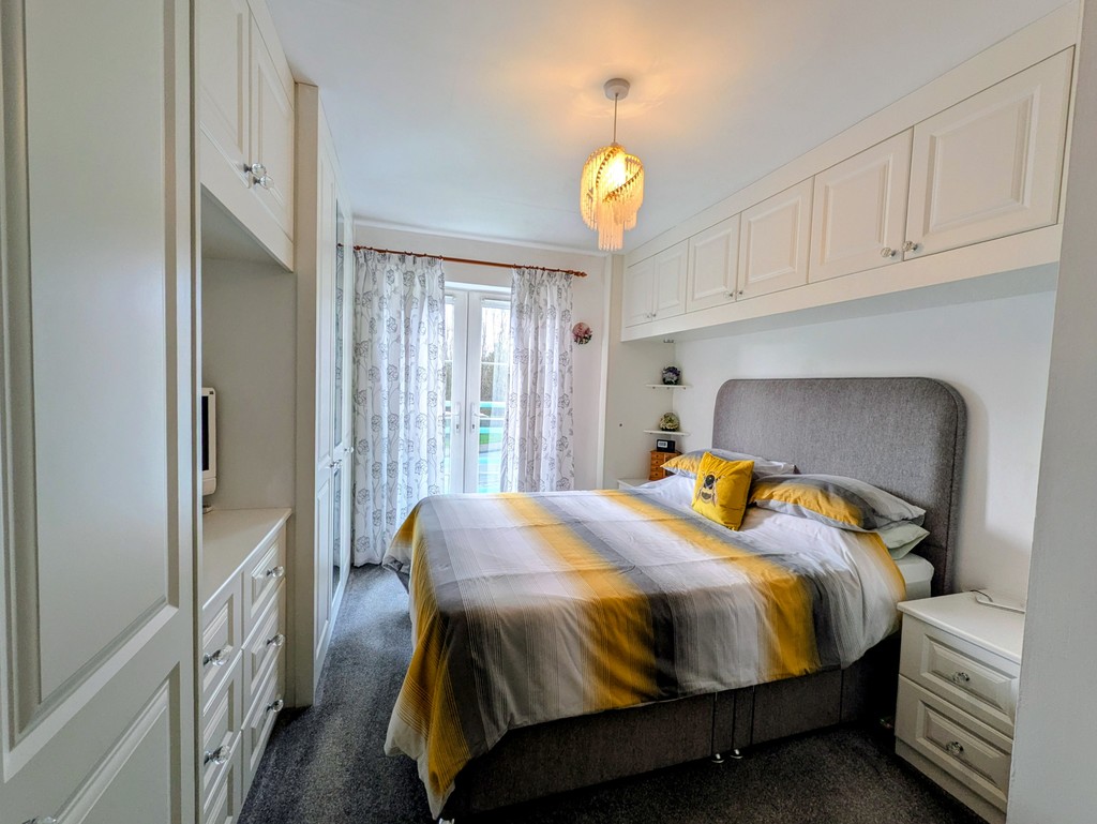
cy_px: 412
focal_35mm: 14
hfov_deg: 102.0
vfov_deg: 85.7
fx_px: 444
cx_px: 548
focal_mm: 1.83
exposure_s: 1/100
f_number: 2.2
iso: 53
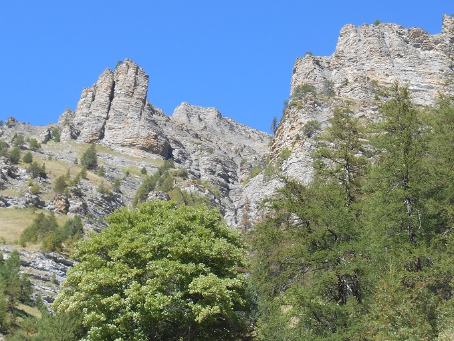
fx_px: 1024
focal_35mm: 78
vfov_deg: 18.9
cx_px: 282
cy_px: 189
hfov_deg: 24.9
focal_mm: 9.5
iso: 80
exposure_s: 1/320
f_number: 4.2
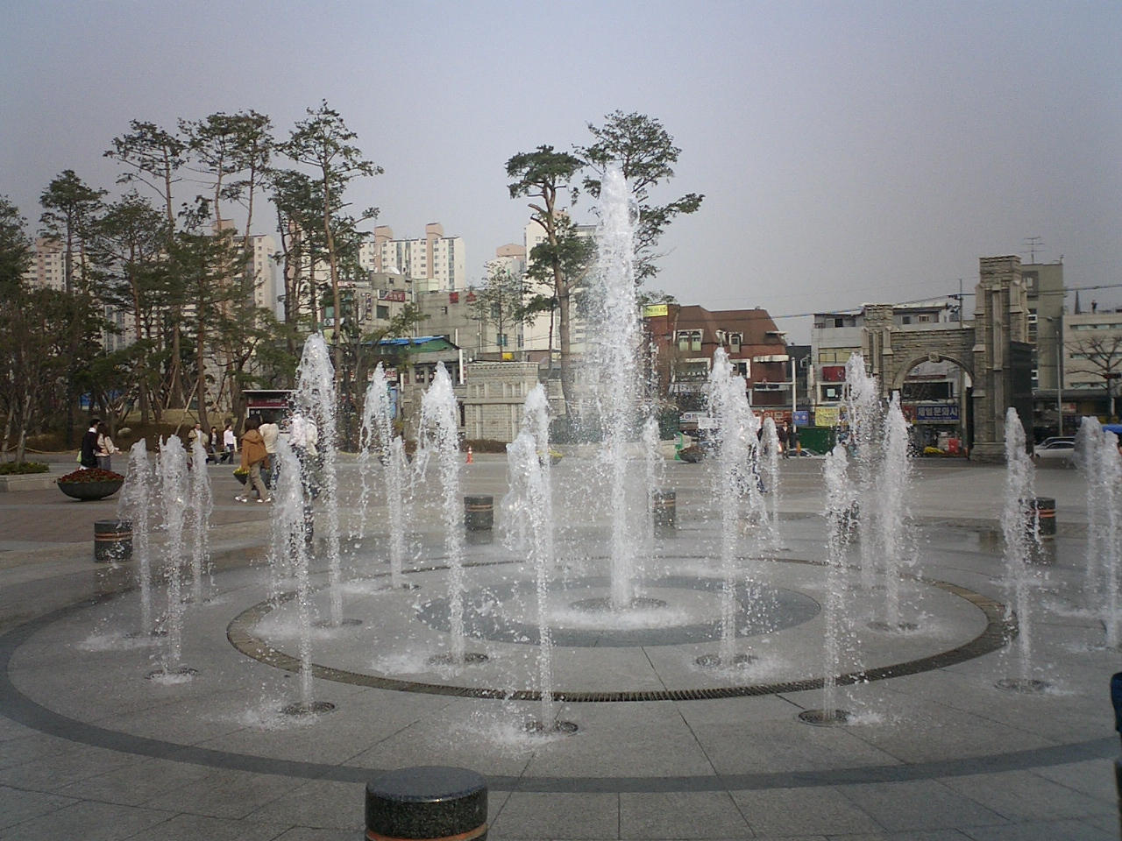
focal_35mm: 37
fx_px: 1199
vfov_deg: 38.7
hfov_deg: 50.1
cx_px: 561
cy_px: 420
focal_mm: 5.6
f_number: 3.5
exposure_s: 1/1000
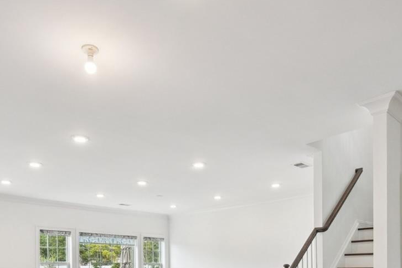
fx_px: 346
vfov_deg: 38.0
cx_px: 211
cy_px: 265
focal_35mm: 31
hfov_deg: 60.3
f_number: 10
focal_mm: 10
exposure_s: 1/80
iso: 1250
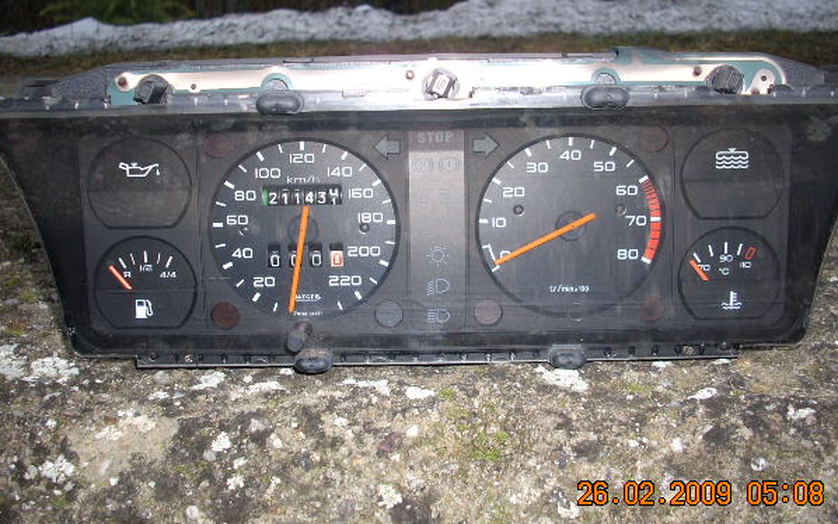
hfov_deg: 47.2
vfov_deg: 30.5
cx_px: 415
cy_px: 228
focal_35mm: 42
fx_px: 959
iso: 64
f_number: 2.8
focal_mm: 6.2
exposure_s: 1/60
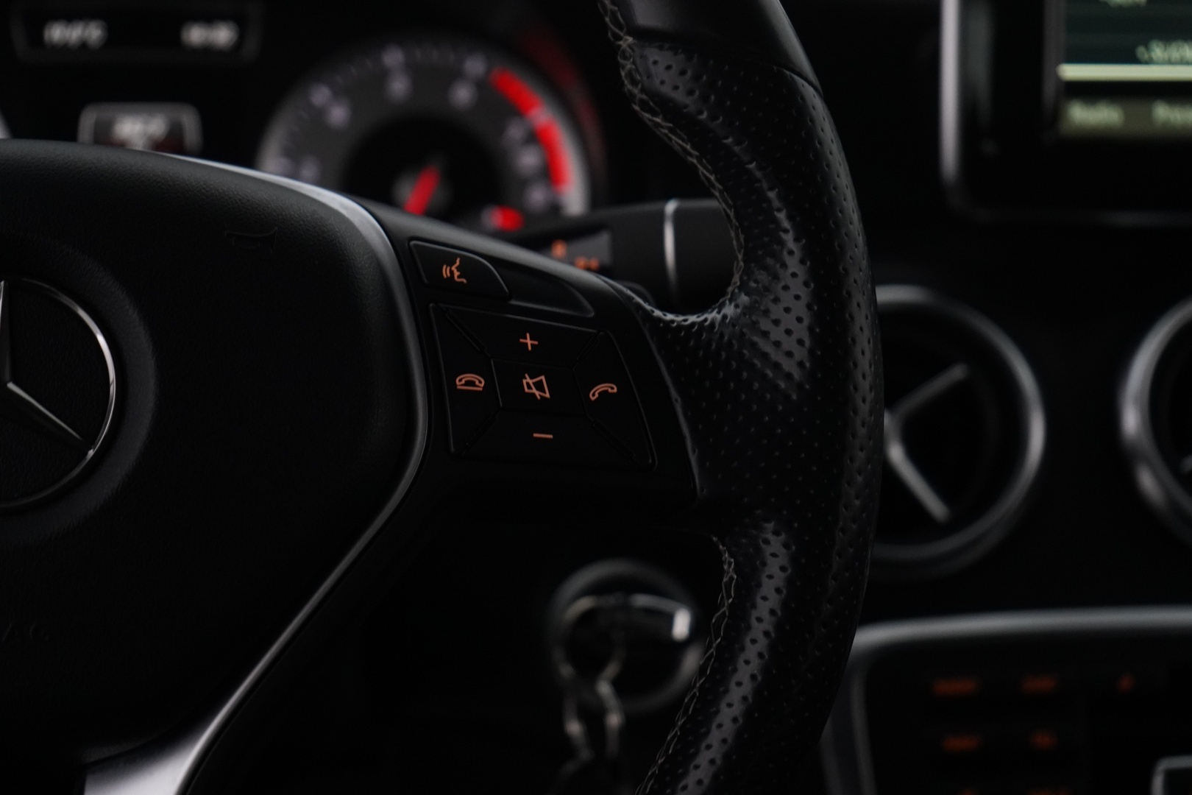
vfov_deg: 19.5
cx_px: 596
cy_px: 398
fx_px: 2318
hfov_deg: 28.8
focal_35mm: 70
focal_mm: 70
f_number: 5.6
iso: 4000
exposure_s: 1/60
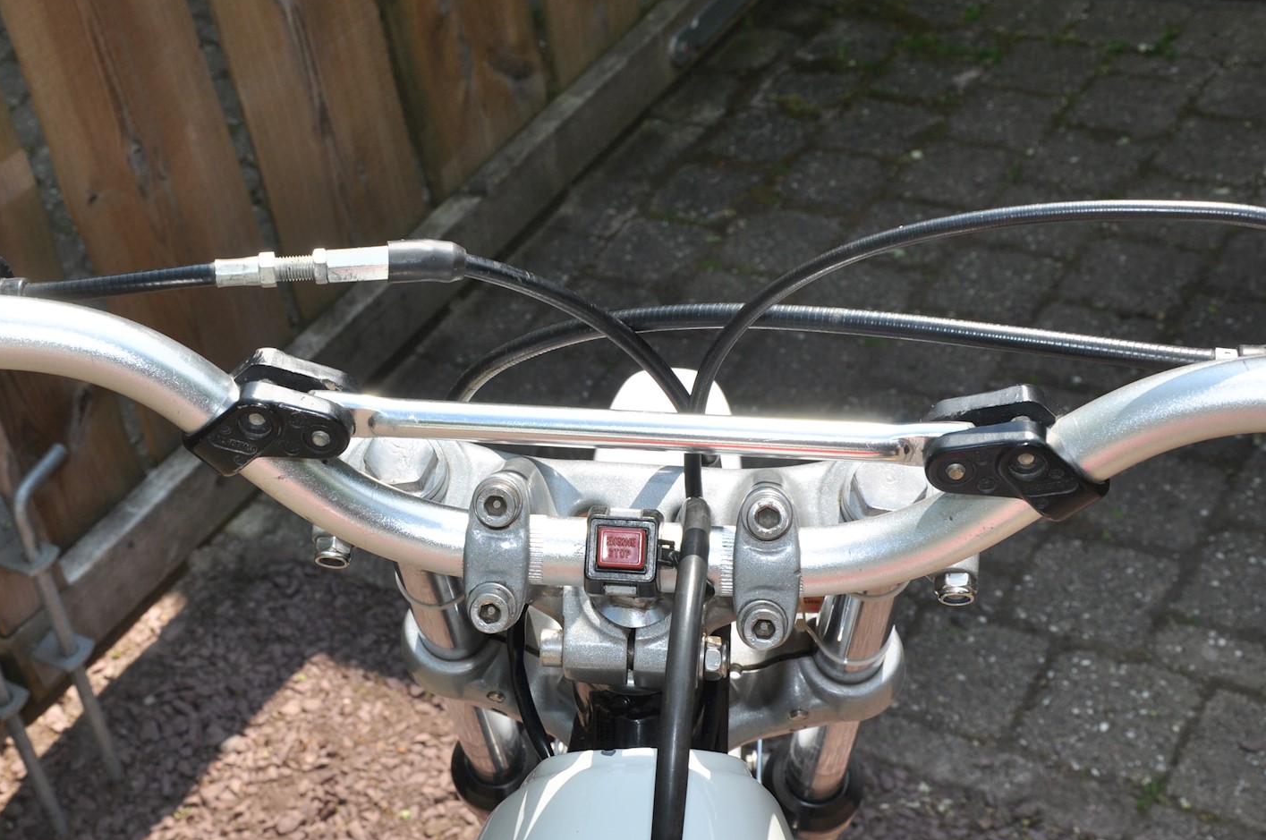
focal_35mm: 57
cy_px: 474
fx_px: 2002
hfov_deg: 35.0
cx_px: 507
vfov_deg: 23.7
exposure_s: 1/200
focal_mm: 28
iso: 200
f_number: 11
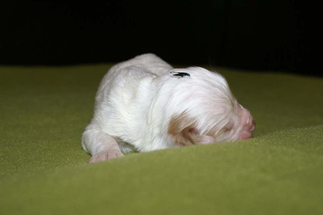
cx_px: 162
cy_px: 108
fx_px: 538
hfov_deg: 33.4
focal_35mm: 60
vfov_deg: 22.6
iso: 400
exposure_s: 1/60
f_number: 5.6
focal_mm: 40
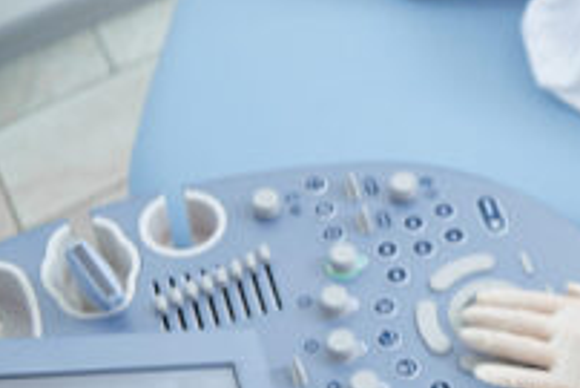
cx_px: 833
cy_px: 149
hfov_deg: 17.8
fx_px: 1677
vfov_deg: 13.2
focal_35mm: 104
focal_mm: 35
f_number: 4
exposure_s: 1/250
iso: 200
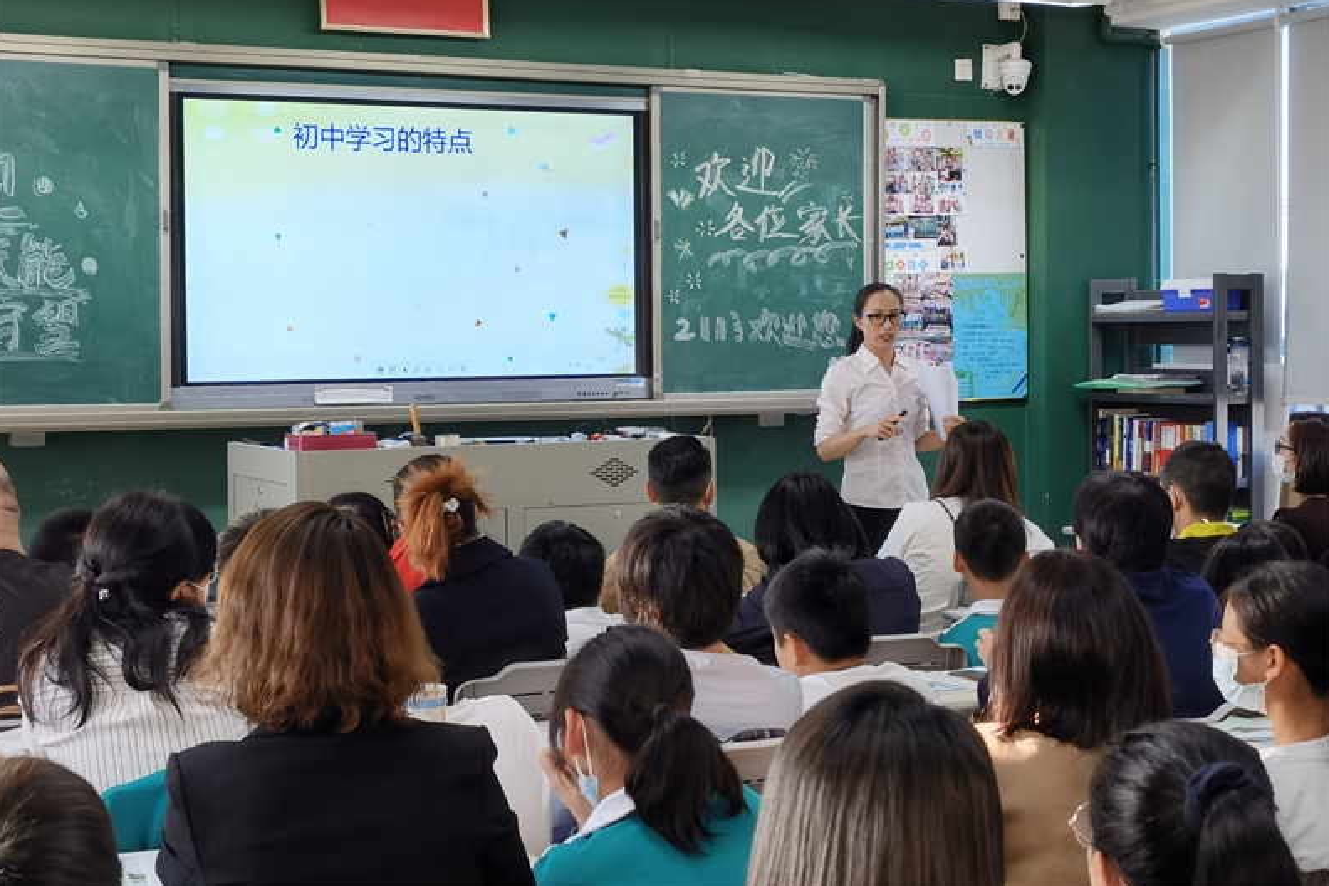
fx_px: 2326
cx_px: 663
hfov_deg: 31.9
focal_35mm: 63
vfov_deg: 21.6
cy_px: 391
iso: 64
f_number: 1.9
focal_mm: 6.67
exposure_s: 1/98.4
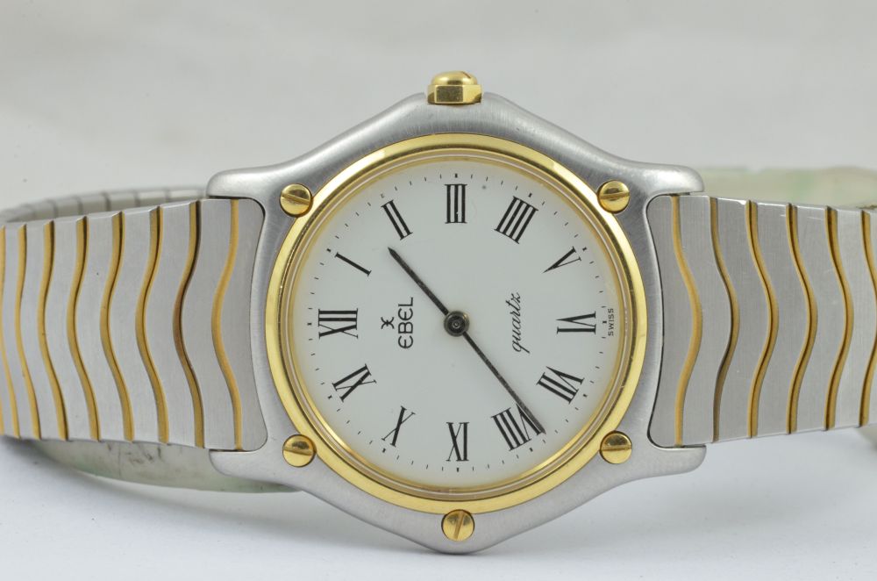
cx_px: 438
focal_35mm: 158
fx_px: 3828
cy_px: 290
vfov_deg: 8.7
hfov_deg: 13.1
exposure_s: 1/25
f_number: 32
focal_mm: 105
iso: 1250
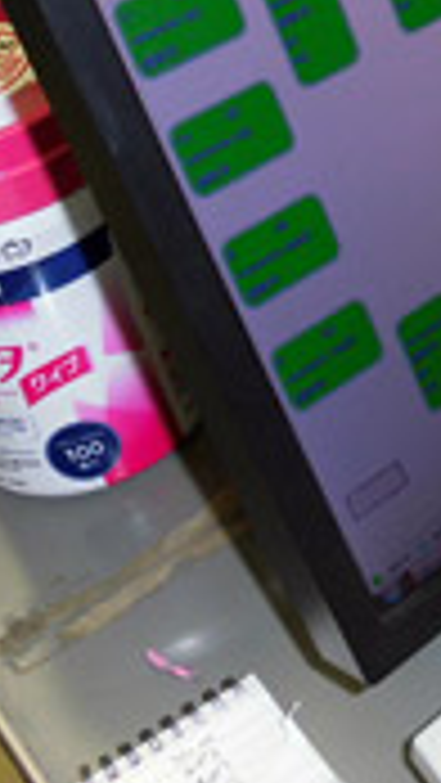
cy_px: 259
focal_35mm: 75
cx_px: 706
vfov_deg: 28.0
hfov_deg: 14.7
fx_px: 1558
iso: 100
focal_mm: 4.3
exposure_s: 1/50
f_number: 3.1
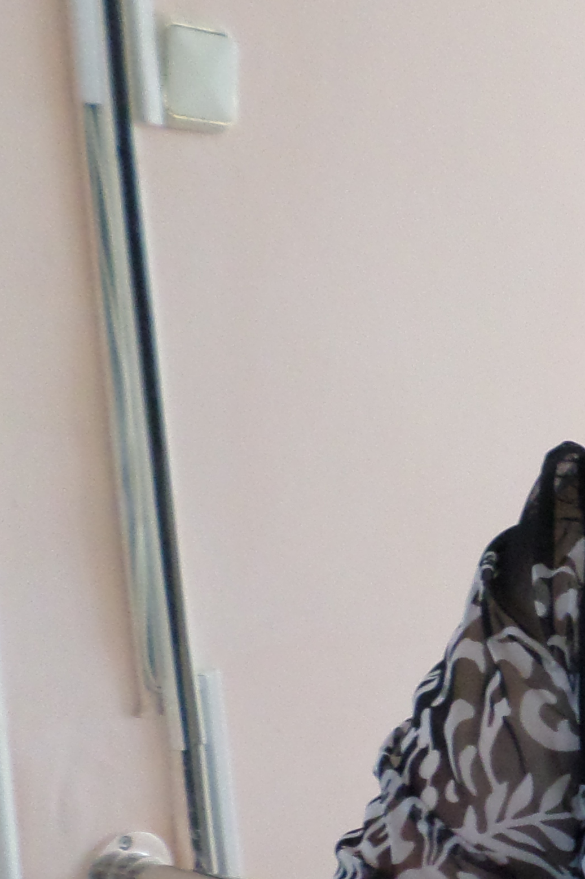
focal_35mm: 77
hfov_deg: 16.2
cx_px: 873
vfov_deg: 25.8
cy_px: 719
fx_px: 1877
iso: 240
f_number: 2.5
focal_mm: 4.5
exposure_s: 1/30
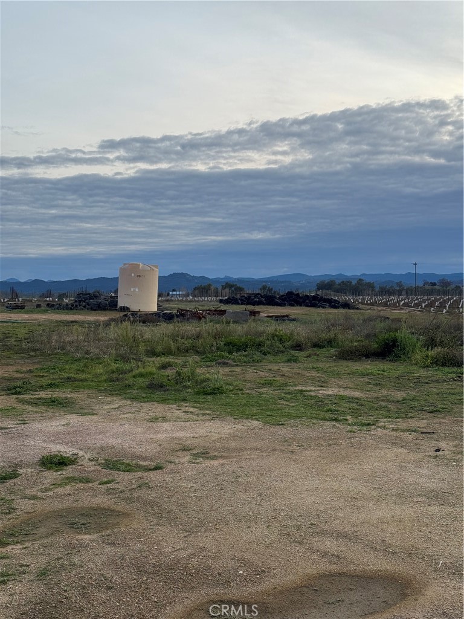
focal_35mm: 48
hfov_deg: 30.3
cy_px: 310
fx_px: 858
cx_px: 232
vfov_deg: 39.7
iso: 64
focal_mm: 6.76
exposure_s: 1/593
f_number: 1.78
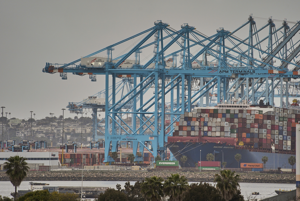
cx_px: 150
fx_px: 5004
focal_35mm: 600
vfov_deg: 2.3
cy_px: 100
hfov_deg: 3.4
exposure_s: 1/1000
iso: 400
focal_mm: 600
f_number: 6.3
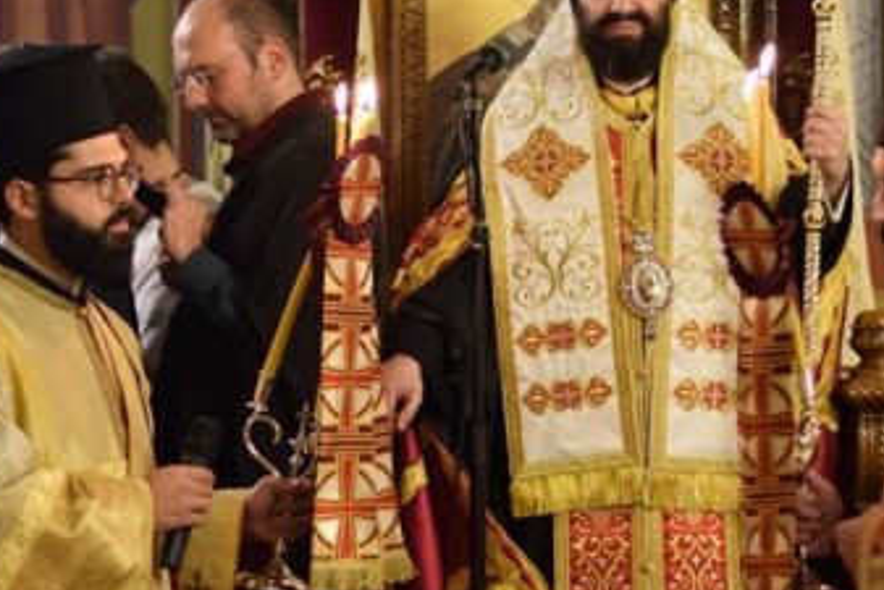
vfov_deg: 8.2
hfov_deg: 12.3
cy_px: 333
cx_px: 504
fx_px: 4102
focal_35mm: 167
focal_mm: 50
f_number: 1.8
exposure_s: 1/60
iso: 1000
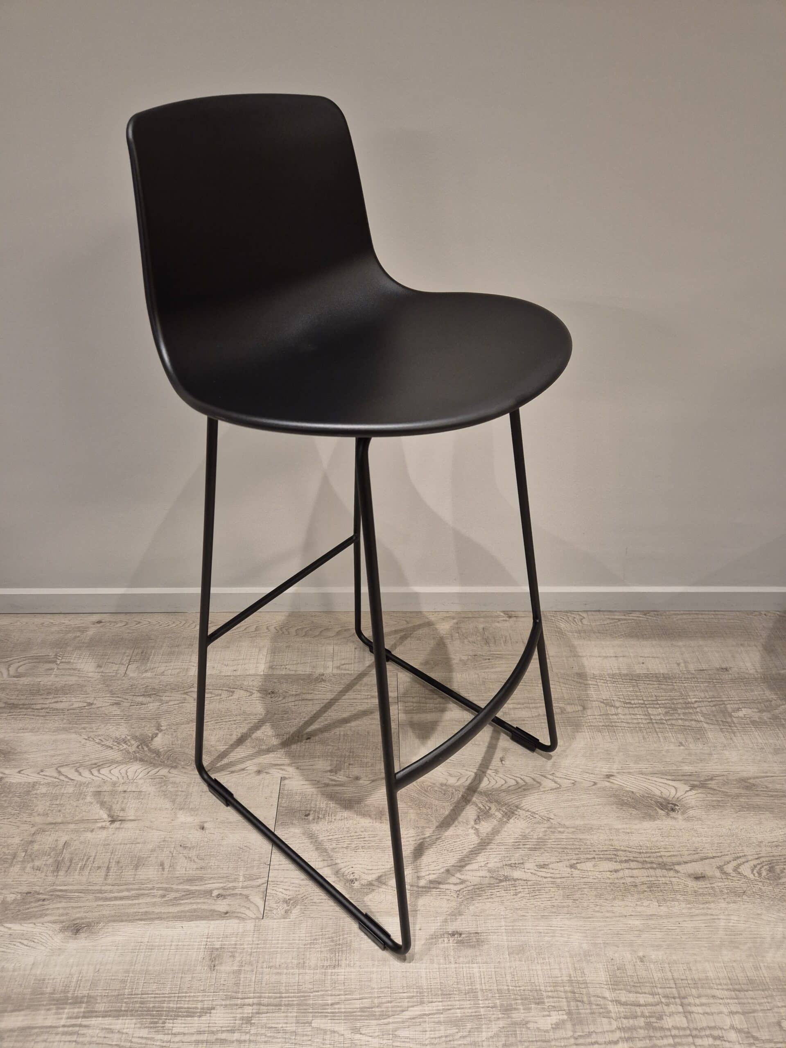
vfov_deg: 73.9
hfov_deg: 58.9
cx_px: 393
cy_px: 524
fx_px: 696
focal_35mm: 23
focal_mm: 5.4
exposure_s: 1/100
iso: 400
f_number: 1.8
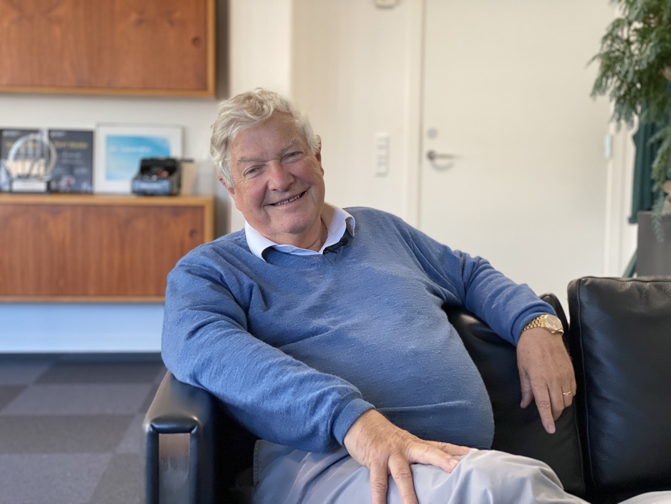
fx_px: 1008
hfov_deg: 36.8
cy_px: 252
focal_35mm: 52
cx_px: 336
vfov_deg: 28.0
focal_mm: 6
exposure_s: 1/100
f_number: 2
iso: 160
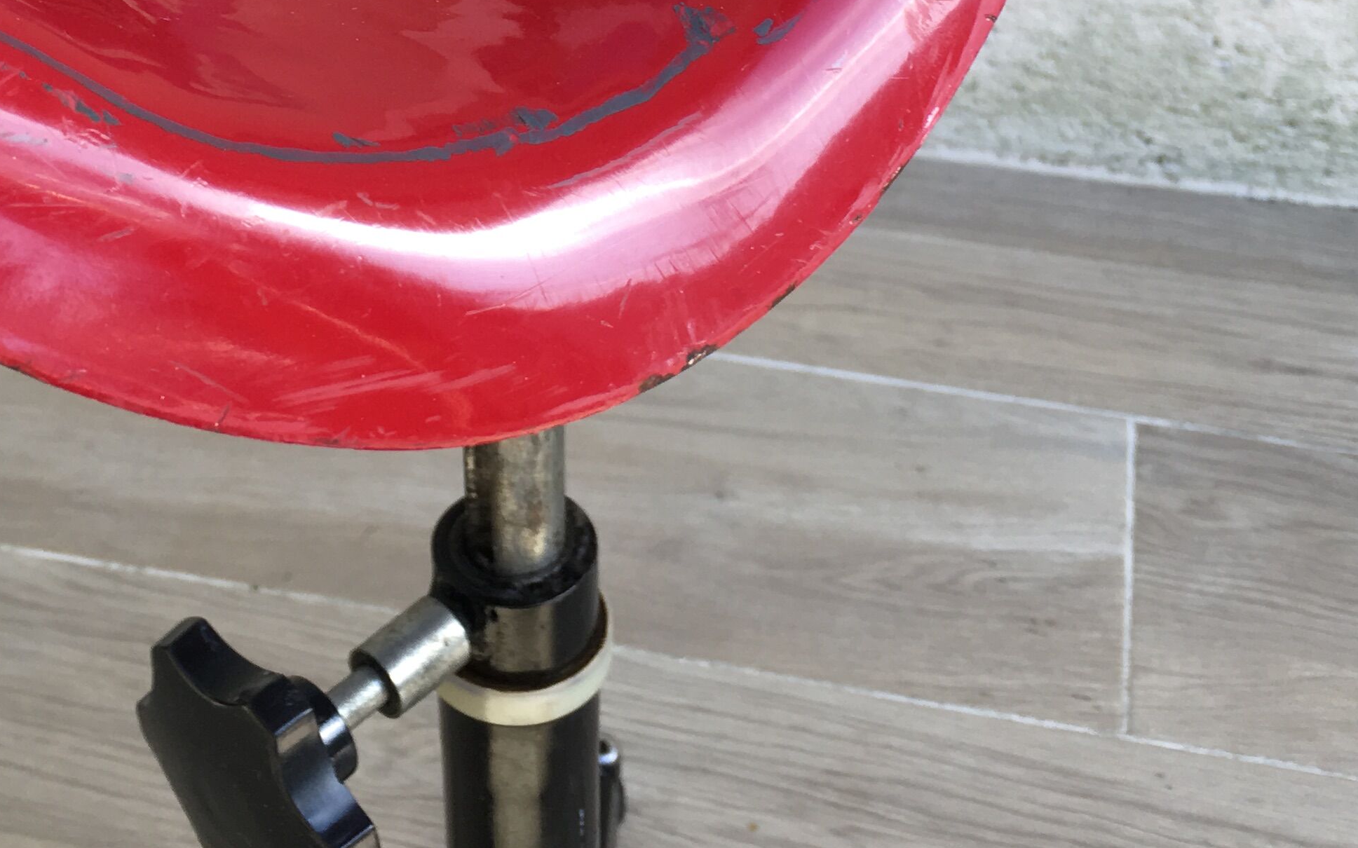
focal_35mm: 64
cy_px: -93
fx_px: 2368
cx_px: 518
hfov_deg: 31.9
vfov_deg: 19.4
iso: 25
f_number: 2.2
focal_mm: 4.15
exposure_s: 1/100
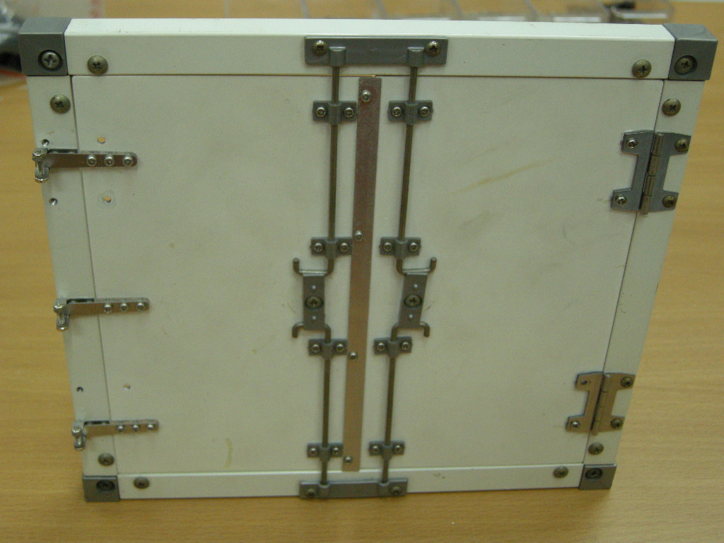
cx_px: 362
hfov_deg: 40.4
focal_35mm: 47
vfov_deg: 30.9
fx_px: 983
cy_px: 272
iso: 352
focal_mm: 10.1
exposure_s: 1/77.2
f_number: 3.1
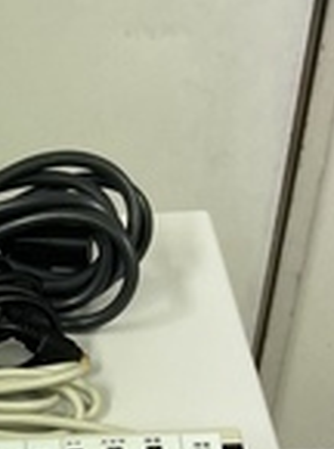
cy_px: 768
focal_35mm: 96
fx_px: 1241
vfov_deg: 17.3
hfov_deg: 14.6
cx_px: -114
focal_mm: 4.2
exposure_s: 1/100
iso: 50
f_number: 1.6
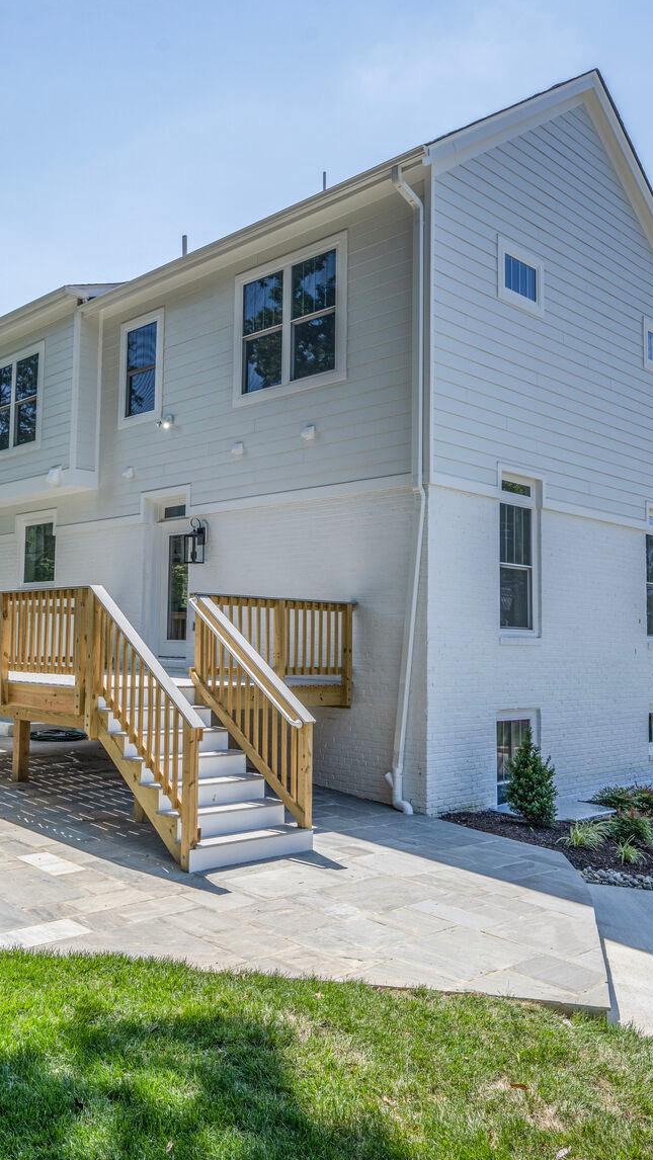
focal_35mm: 30
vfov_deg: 64.3
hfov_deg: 38.3
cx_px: 194
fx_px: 923
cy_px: 579
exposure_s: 1/400
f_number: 9
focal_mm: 19
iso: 200
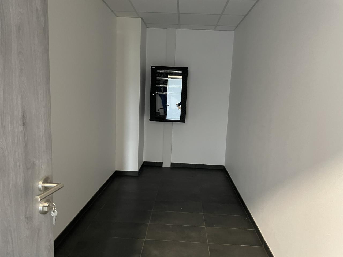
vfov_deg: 53.1
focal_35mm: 26
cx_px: 172
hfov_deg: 67.3
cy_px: 128
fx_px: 258
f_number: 1.6
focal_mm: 4.2
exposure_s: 1/36
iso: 640
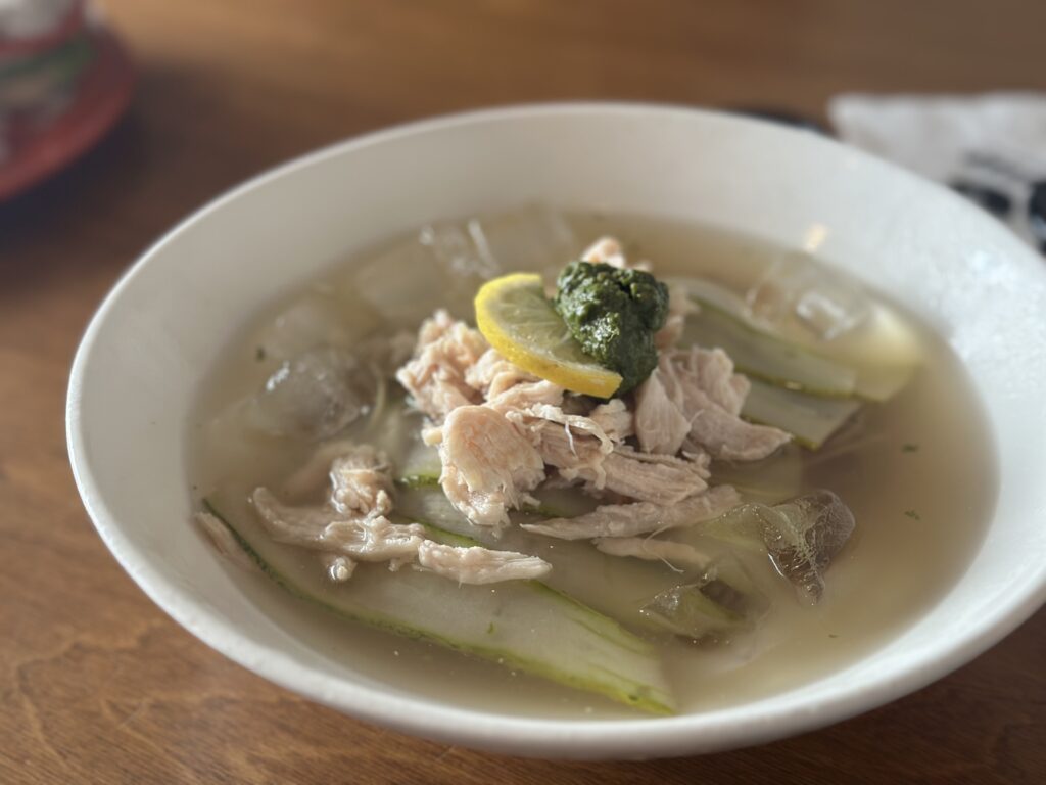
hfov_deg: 39.7
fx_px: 1450
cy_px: 392
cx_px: 523
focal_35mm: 48
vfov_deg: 30.3
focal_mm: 6.86
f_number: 1.78
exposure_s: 1/60
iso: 200
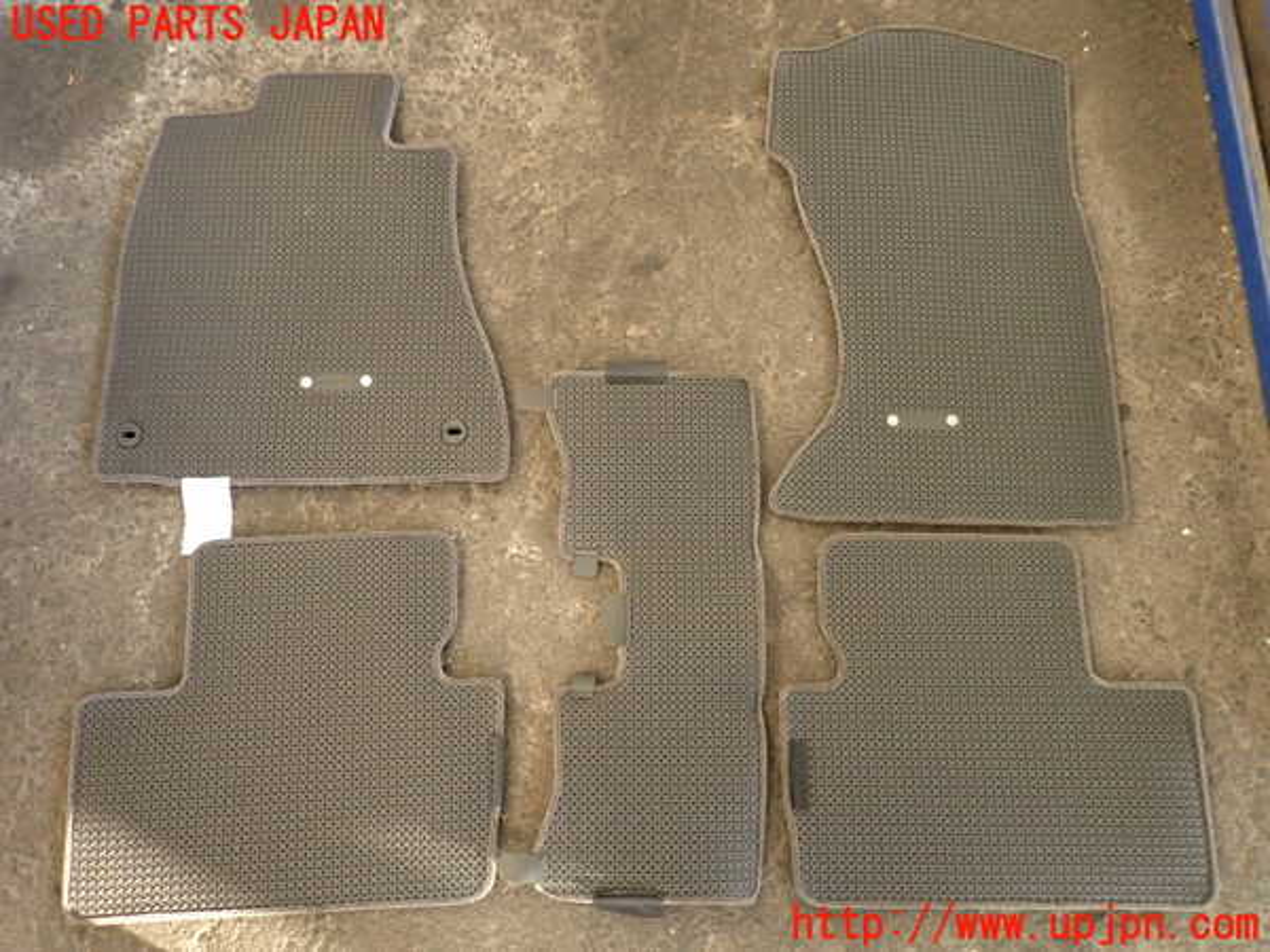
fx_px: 917
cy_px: 476
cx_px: 635
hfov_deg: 69.4
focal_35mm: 25
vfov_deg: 54.9
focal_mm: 4.5
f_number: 2
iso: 800
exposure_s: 1/125
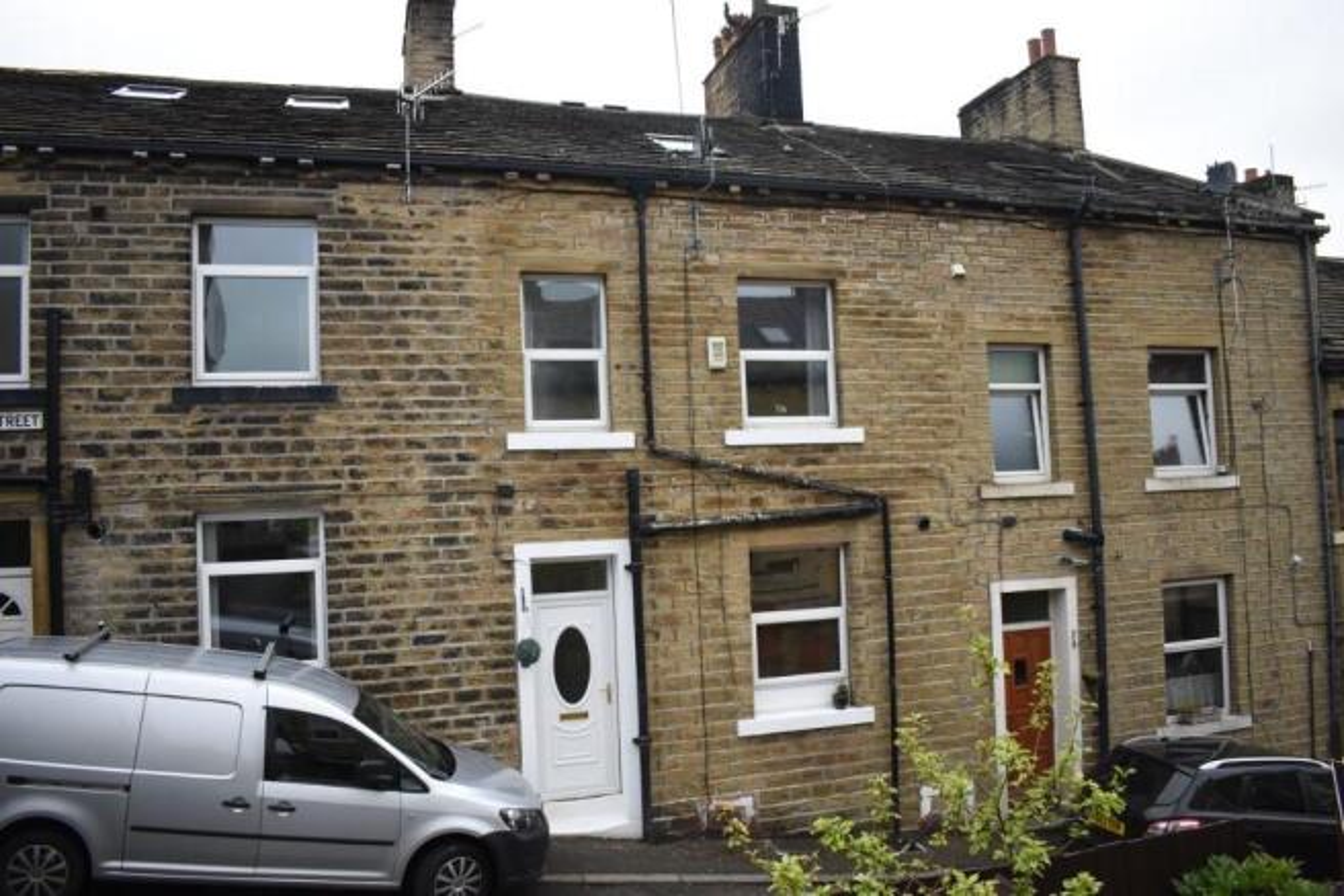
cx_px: 672
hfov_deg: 67.4
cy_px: 448
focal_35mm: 27
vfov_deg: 47.9
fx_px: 1008
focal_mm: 18
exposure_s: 1/4000
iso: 800
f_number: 4
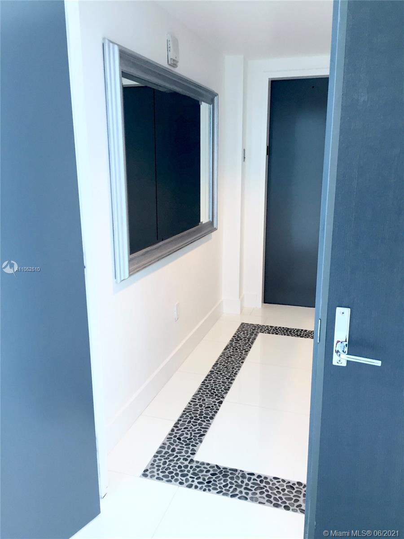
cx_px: 202
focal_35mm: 29
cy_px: 270
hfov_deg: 48.2
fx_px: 451
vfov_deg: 61.7
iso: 32
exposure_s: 1/30
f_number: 2.2
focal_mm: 4.15
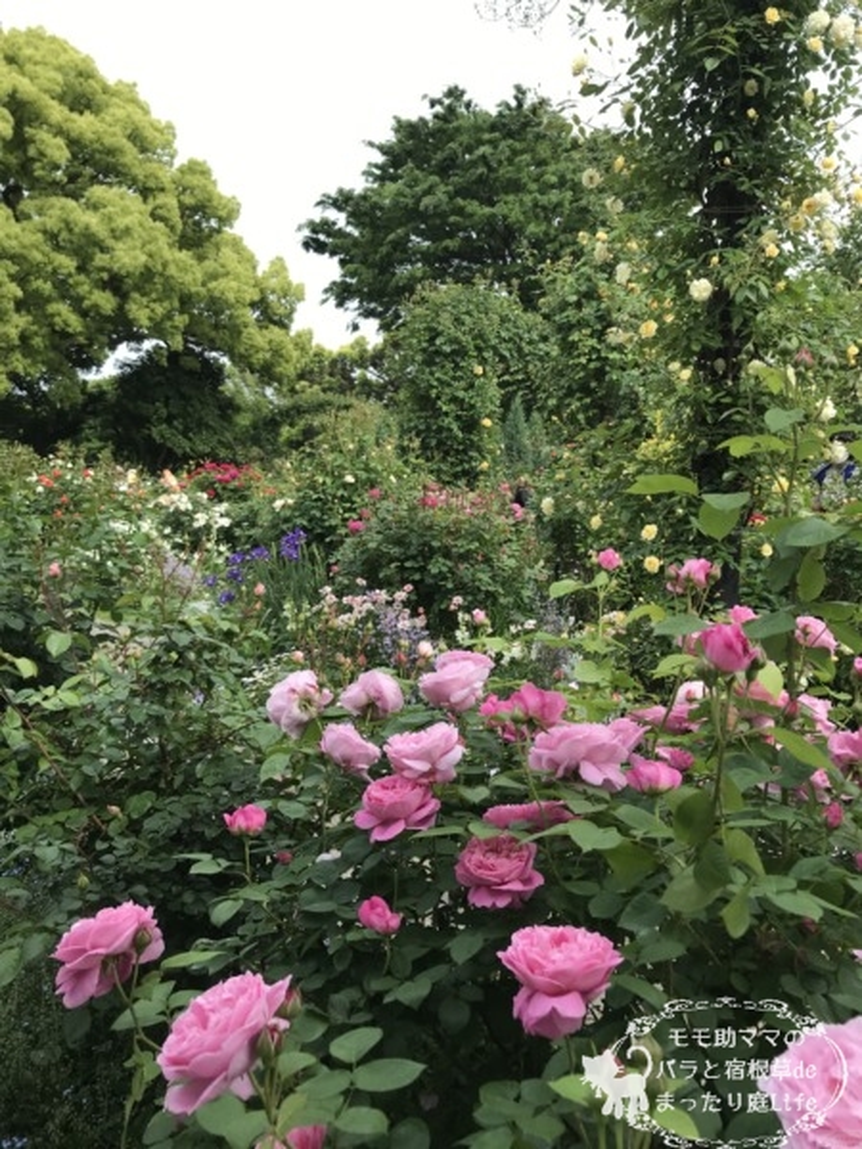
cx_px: 431
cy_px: 574
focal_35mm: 28
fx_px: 930
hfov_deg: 49.7
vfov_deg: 63.4
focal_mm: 3.99
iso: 20
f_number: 1.8
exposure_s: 1/812
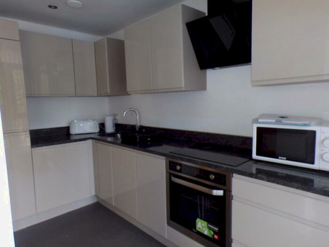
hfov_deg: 71.6
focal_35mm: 24
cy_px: 124
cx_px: 164
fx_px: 228
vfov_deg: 56.8
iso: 200
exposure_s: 1/34
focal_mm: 4.3
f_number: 3
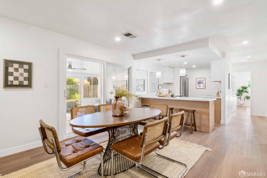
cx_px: 134
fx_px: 126
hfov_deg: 93.3
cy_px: 89
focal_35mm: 17
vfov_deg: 70.4
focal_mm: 17
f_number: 11
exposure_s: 1/4
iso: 400
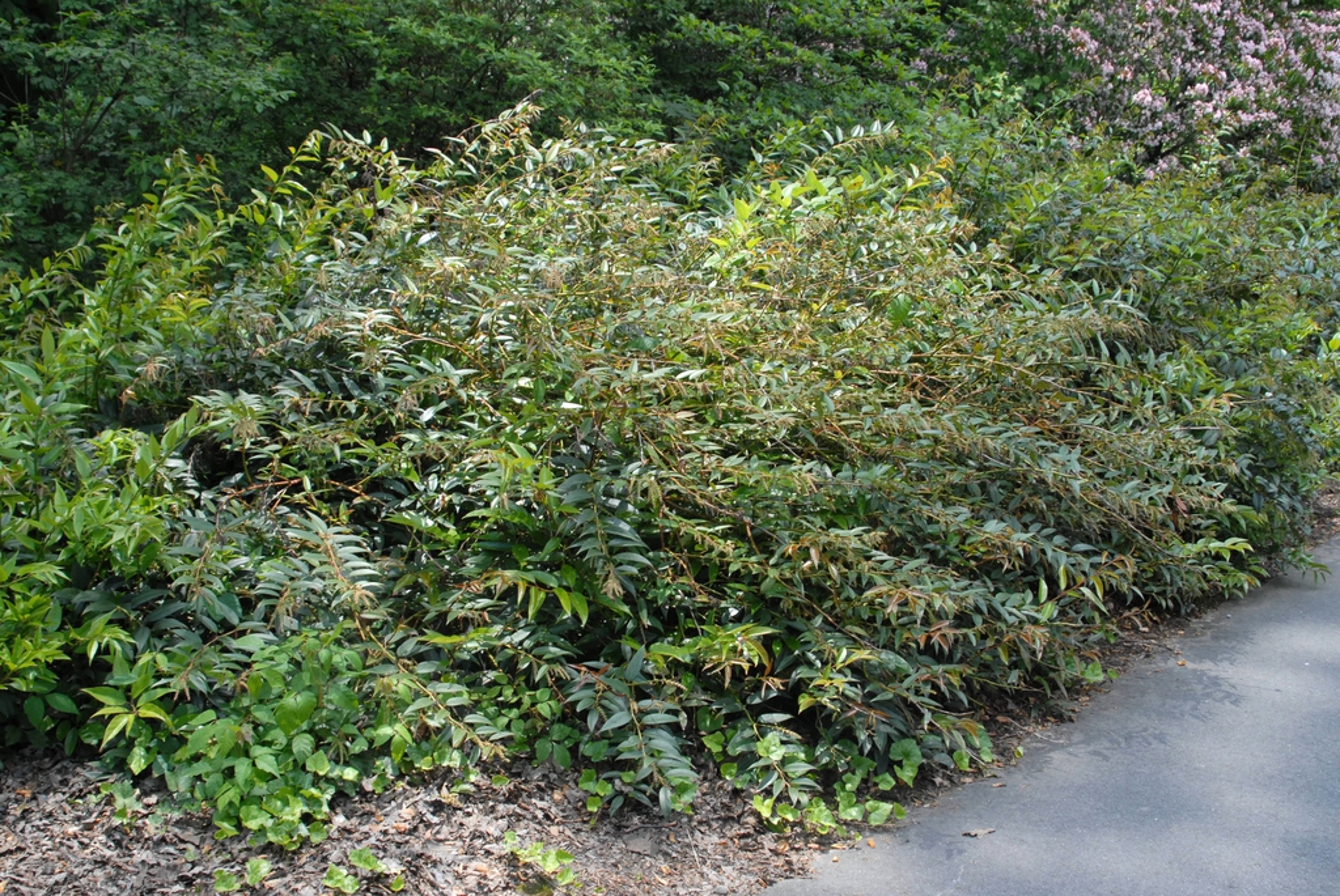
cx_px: 670
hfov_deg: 46.4
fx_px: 1565
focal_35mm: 42
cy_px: 448
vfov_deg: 32.0
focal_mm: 28
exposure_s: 1/200
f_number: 7.1
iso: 400
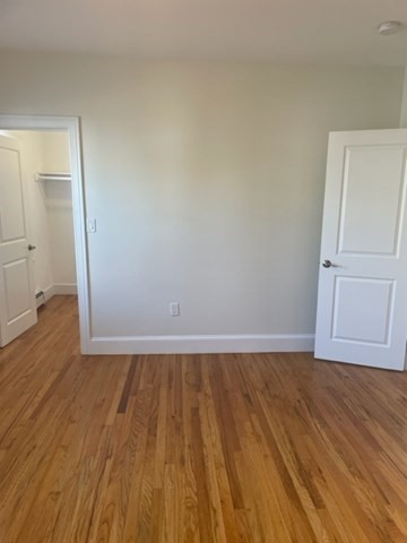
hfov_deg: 53.1
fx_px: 408
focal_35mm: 26
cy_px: 272
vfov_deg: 67.3
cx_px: 204
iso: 100
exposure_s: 1/120
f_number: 1.6
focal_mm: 4.2
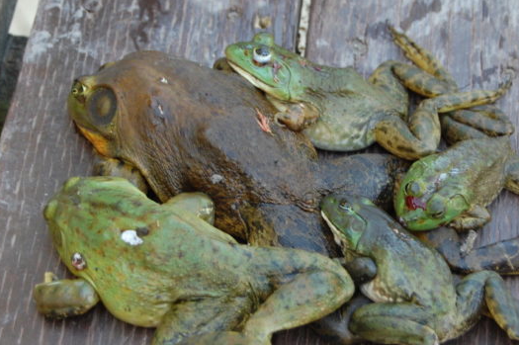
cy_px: 199
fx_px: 1498
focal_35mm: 104
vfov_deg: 13.1
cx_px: 269
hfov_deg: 19.7
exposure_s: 1/50
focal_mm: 48
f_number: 5.6
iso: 400
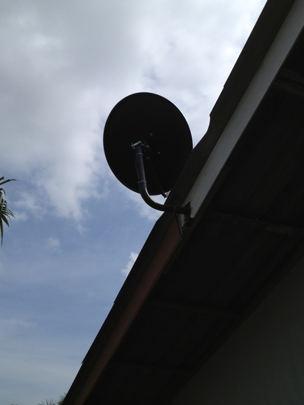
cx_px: 141
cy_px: 185
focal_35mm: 42
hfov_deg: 34.3
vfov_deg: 44.7
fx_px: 492
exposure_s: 1/3460
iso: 50
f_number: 2.4
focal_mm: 4.28
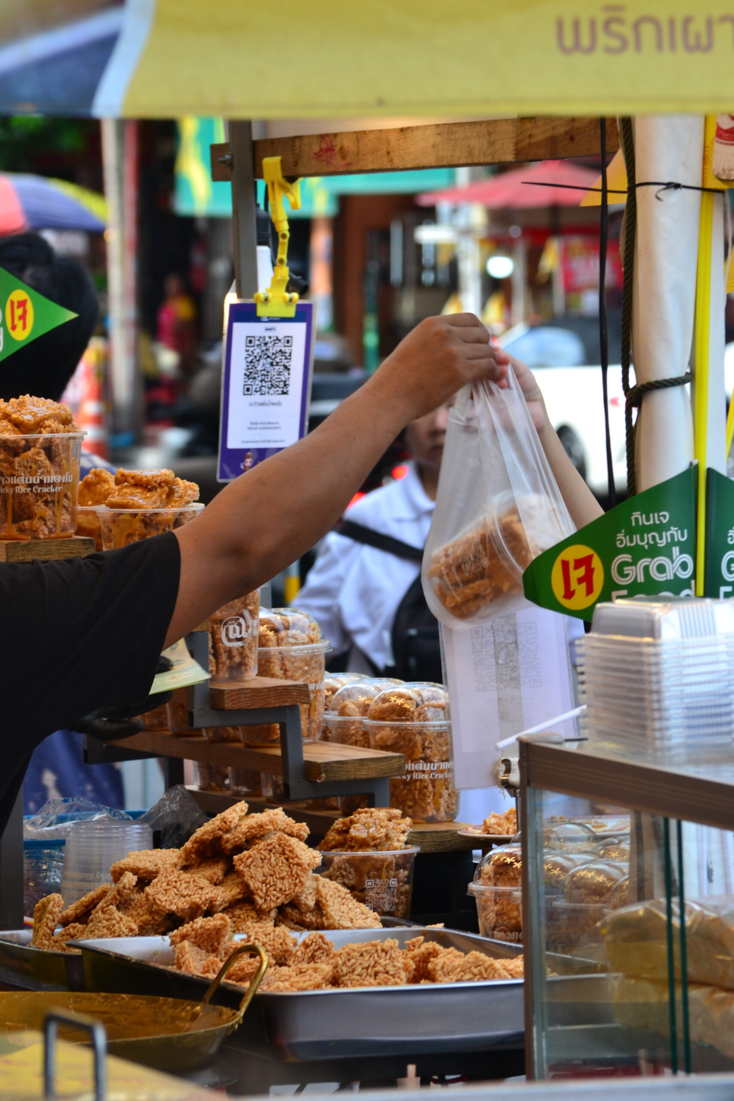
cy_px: 550
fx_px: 6880
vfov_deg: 9.1
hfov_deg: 6.1
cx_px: 367
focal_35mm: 225
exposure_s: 1/80
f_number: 11
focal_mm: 150
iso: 200
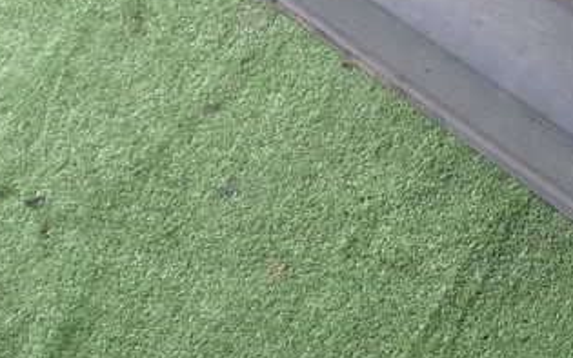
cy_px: 33
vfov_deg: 10.4
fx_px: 1952
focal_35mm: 125
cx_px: 520
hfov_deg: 16.5
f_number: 3.6
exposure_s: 1/60
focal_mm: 11.09
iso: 200
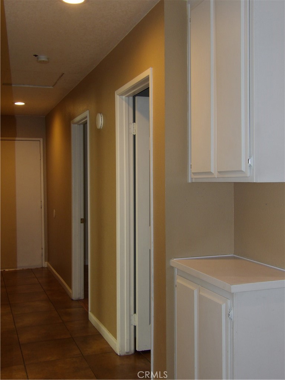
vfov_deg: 47.9
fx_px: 428
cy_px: 190
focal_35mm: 39
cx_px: 142
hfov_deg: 36.8
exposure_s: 1/33
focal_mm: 7
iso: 200
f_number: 3.7
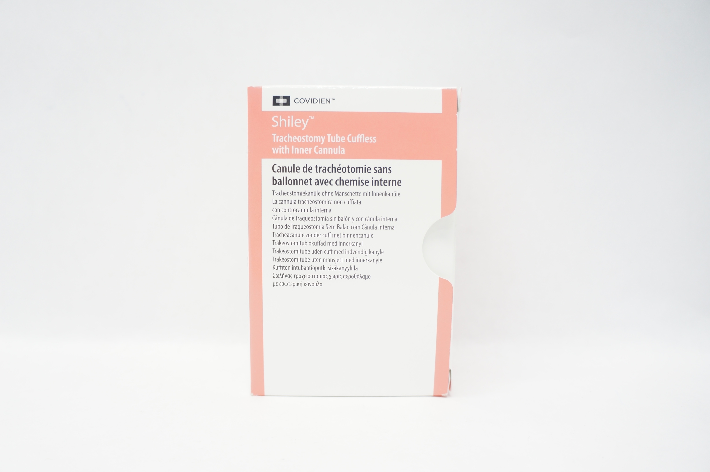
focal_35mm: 27
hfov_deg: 67.4
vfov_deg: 47.8
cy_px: 236
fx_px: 532
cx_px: 355
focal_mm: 18
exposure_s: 1/80
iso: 400
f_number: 3.5
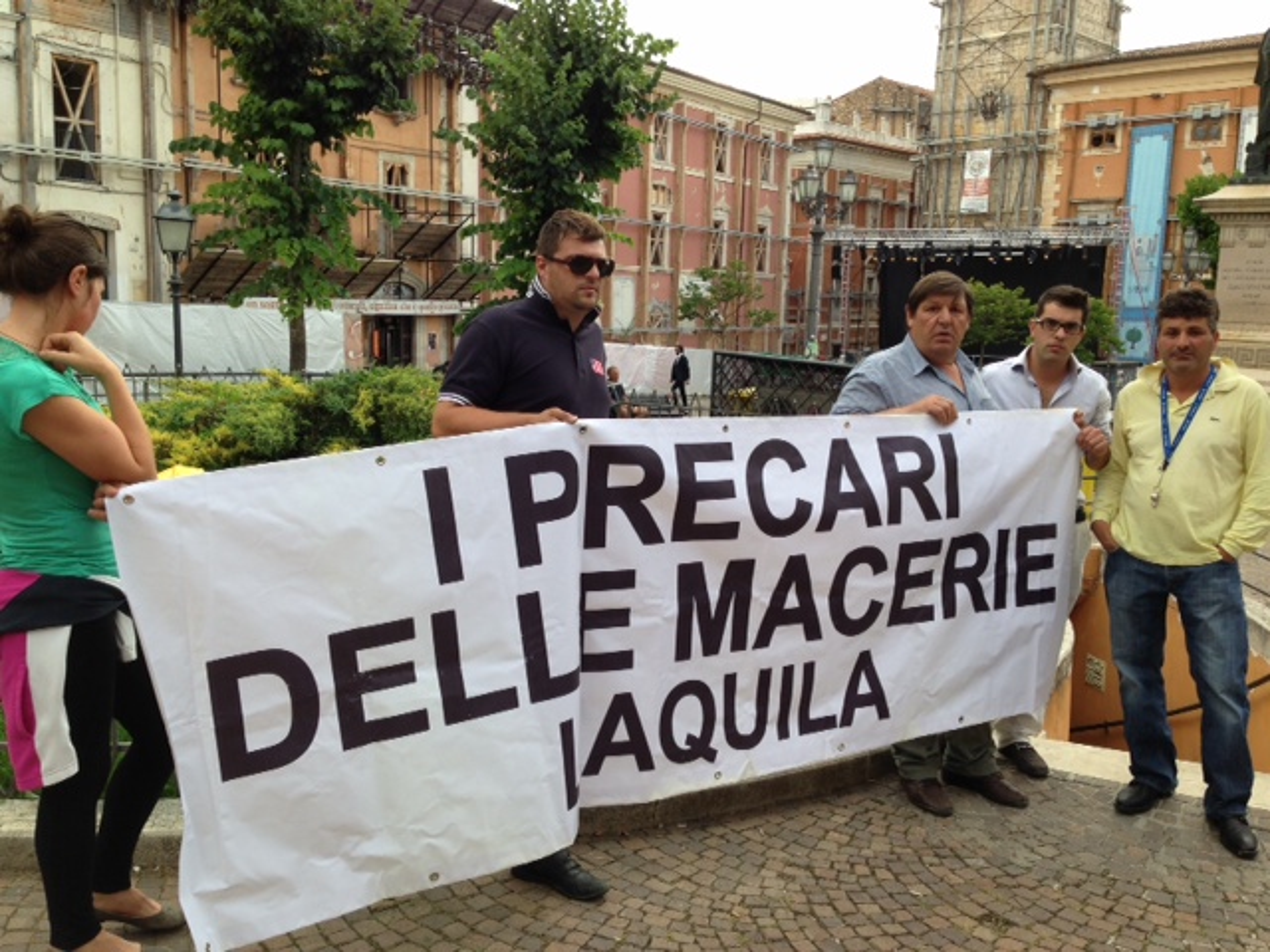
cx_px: 635
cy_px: 476
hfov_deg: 55.4
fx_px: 1211
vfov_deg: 42.9
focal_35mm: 33
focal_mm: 4.13
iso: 50
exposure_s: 1/299
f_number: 2.4
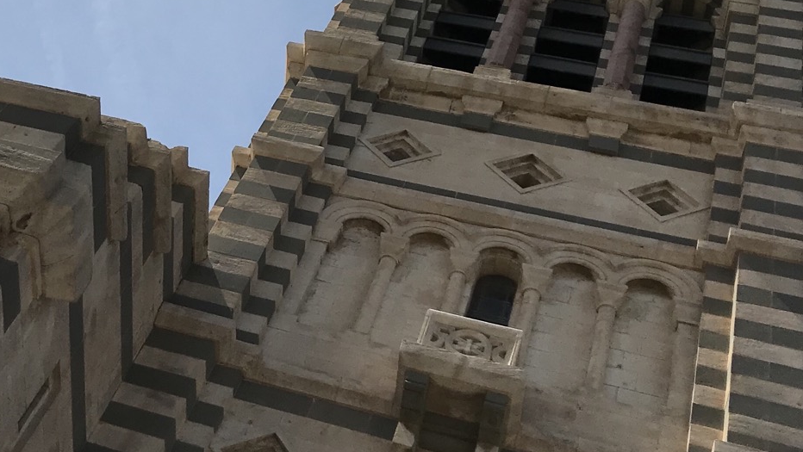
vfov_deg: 17.8
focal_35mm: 67
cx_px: 59
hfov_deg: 29.9
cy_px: 59
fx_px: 1427
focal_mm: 3.99
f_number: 1.8
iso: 20
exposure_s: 1/6410
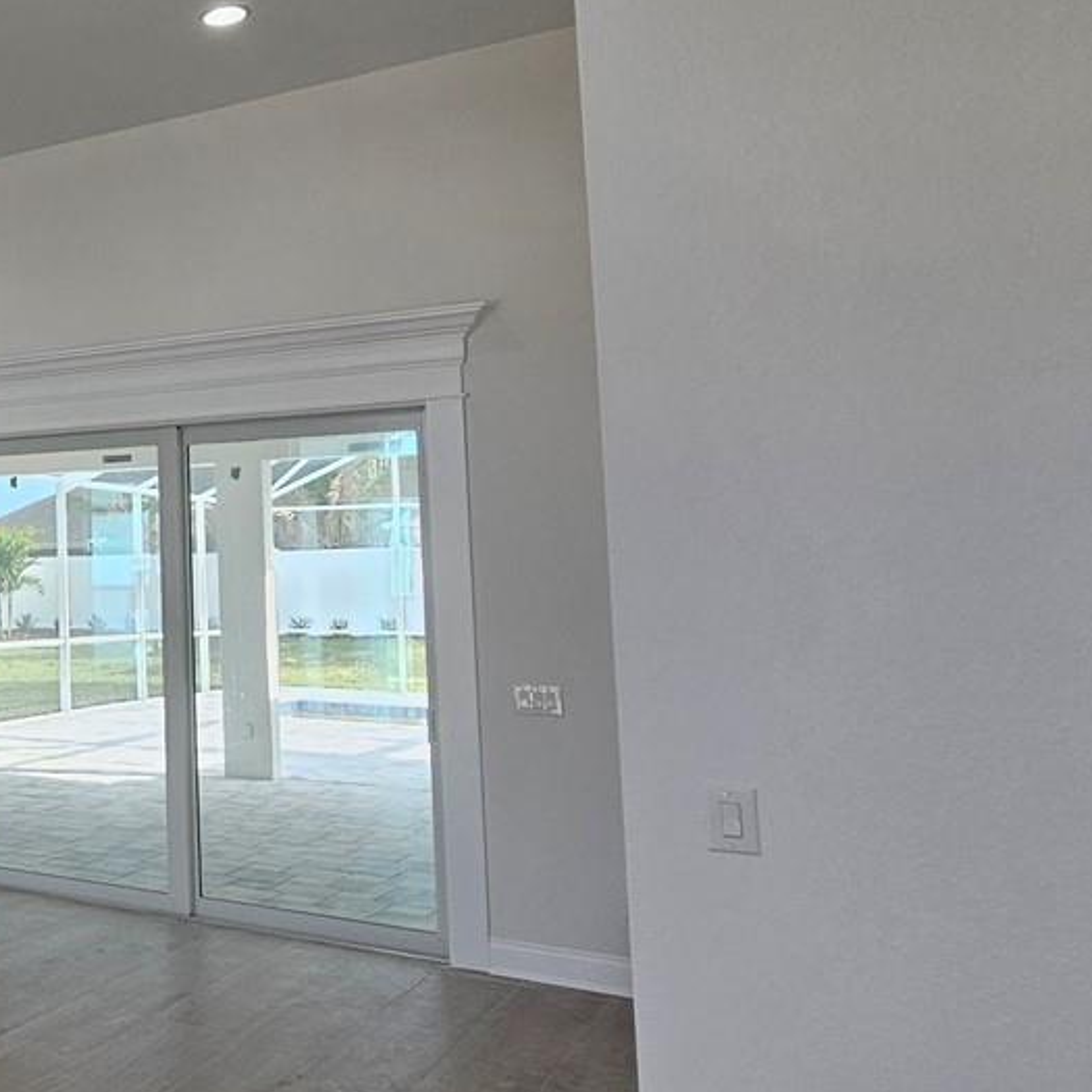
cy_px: 460
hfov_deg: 34.8
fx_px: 1249
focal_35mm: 35
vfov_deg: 47.1
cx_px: -291
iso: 64
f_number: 2.2
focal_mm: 2.2
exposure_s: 1/120
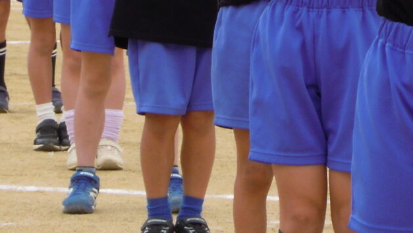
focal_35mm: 467
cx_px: 157
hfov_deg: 4.6
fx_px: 5115
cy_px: -117
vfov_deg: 2.6
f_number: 6.6
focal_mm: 25
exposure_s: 1/100
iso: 100
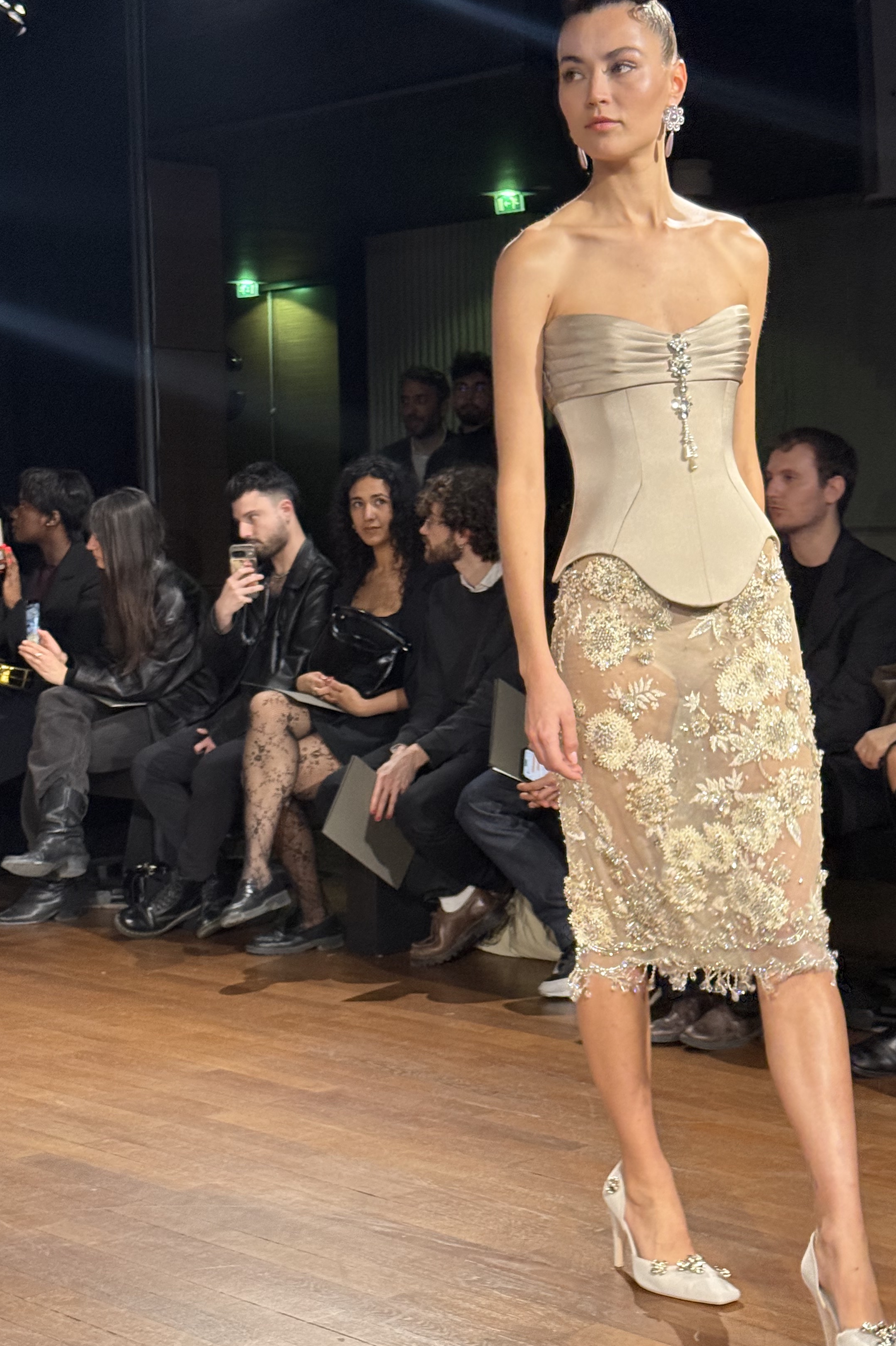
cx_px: 521
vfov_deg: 32.3
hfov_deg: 21.9
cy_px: 781
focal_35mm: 62
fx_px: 2315
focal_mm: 6.76
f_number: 1.78
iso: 250
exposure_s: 1/60
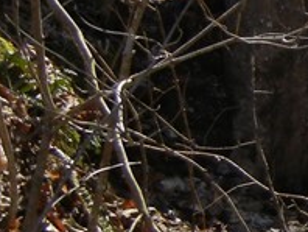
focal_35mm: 155
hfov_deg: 10.6
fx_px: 1381
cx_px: 786
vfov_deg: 9.6
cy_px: 87
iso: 160
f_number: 3.5
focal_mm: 5.4
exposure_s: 1/570
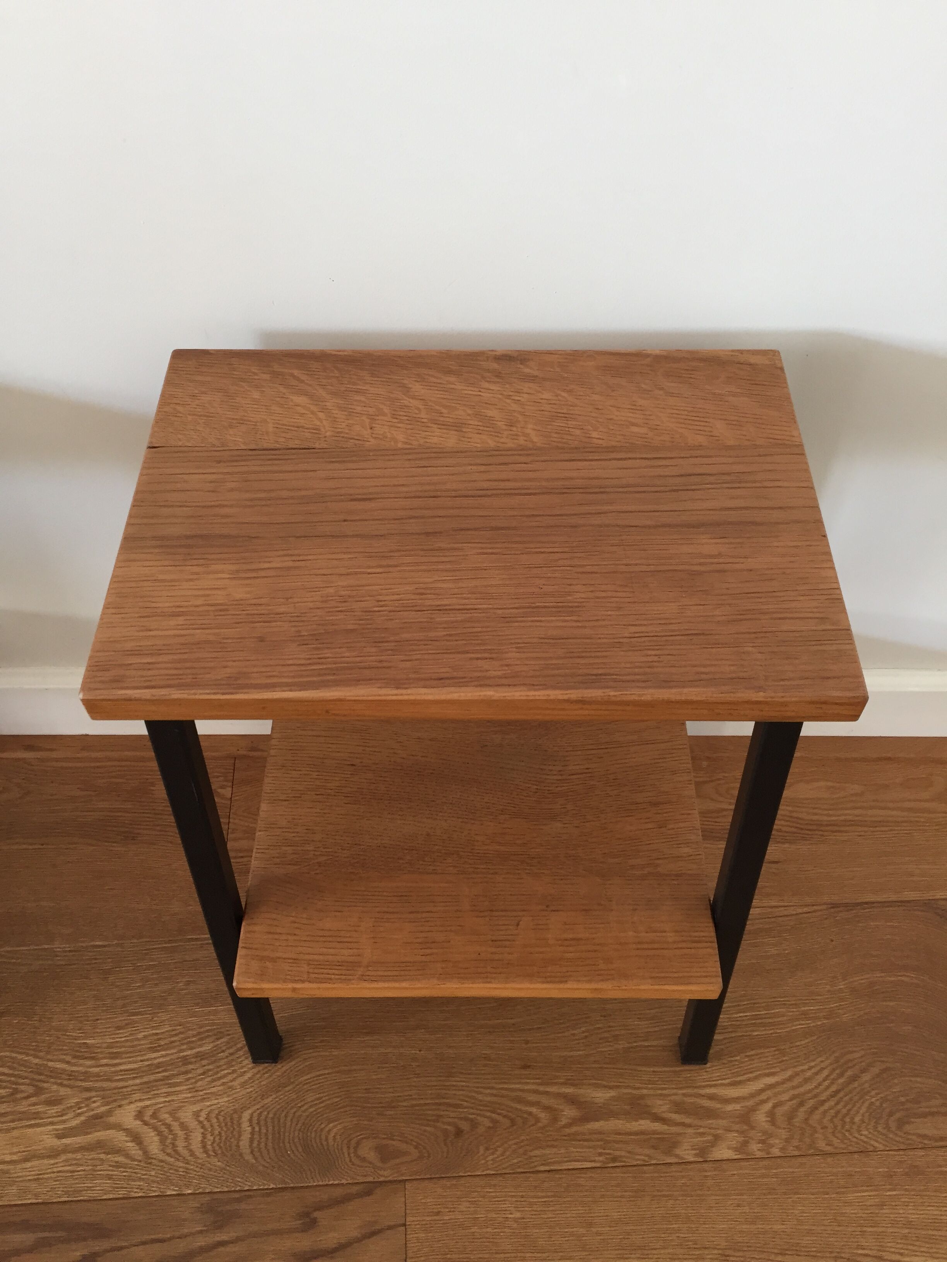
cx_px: 474
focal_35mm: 29
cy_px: 631
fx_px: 1058
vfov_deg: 61.7
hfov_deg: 48.2
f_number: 2.2
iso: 100
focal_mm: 4.15
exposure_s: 1/33
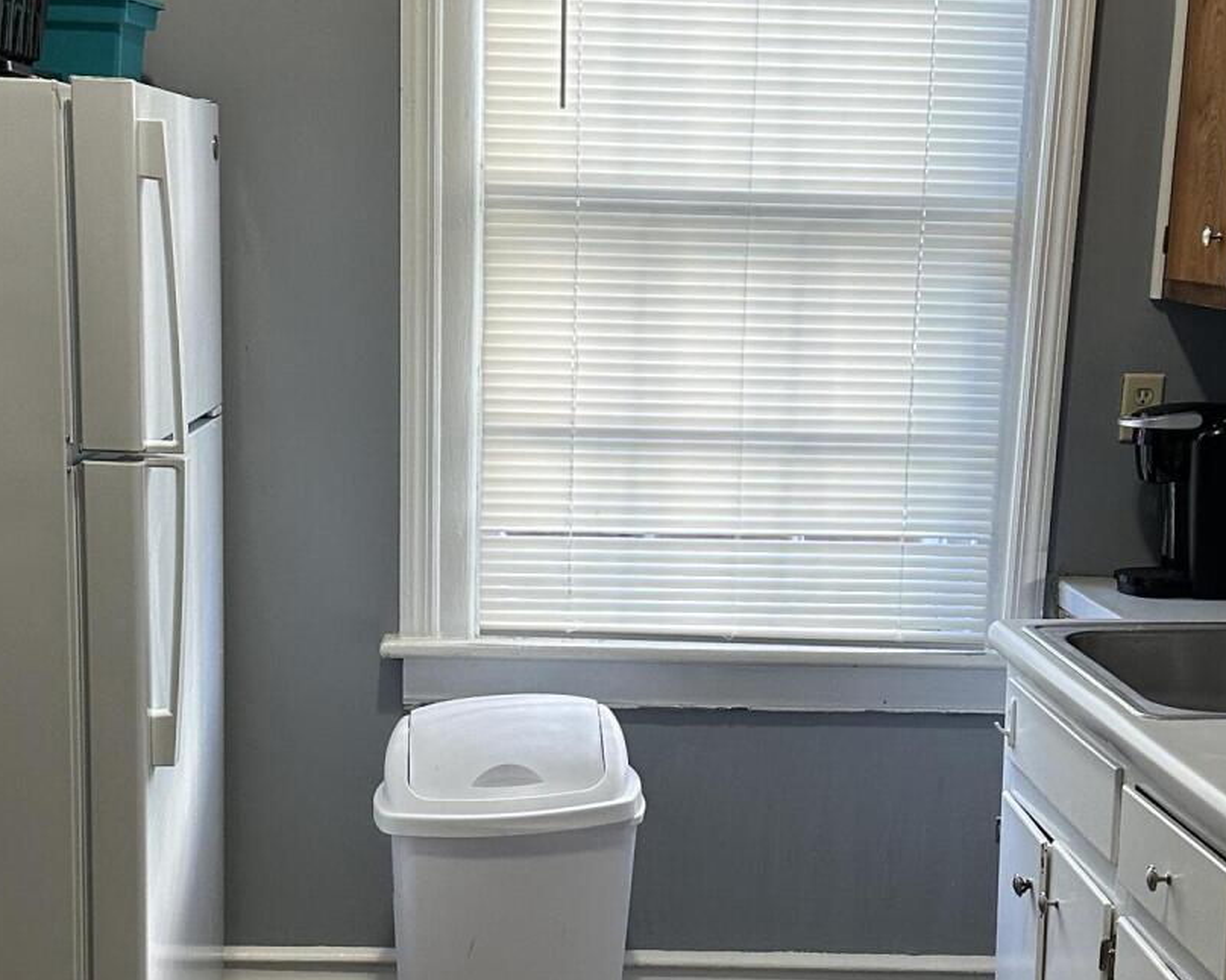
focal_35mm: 58
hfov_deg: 32.5
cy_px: 667
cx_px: 655
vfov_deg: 26.1
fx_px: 2104
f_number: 1.78
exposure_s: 1/120
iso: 160
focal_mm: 6.86
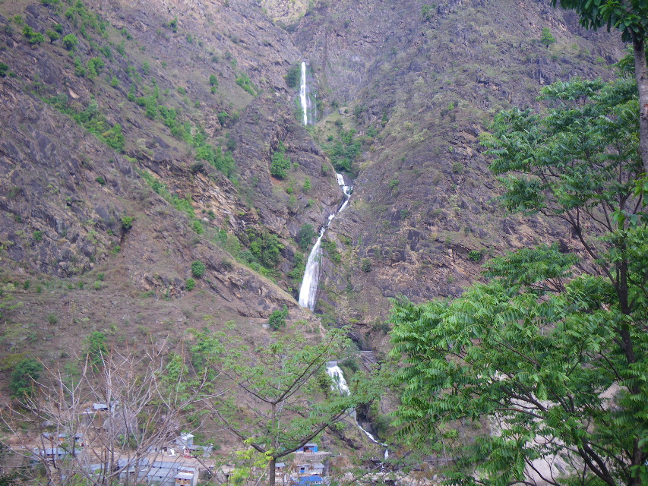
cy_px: 243
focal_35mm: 28
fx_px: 524
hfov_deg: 63.4
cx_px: 324
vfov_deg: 49.8
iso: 50
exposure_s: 1/50
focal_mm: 5
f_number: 3.5
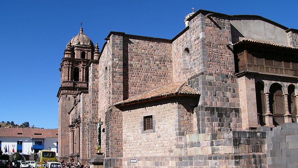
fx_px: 316
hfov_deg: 50.5
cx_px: 151
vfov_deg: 29.6
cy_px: 100
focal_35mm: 40
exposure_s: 1/500
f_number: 4.6
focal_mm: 6
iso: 50
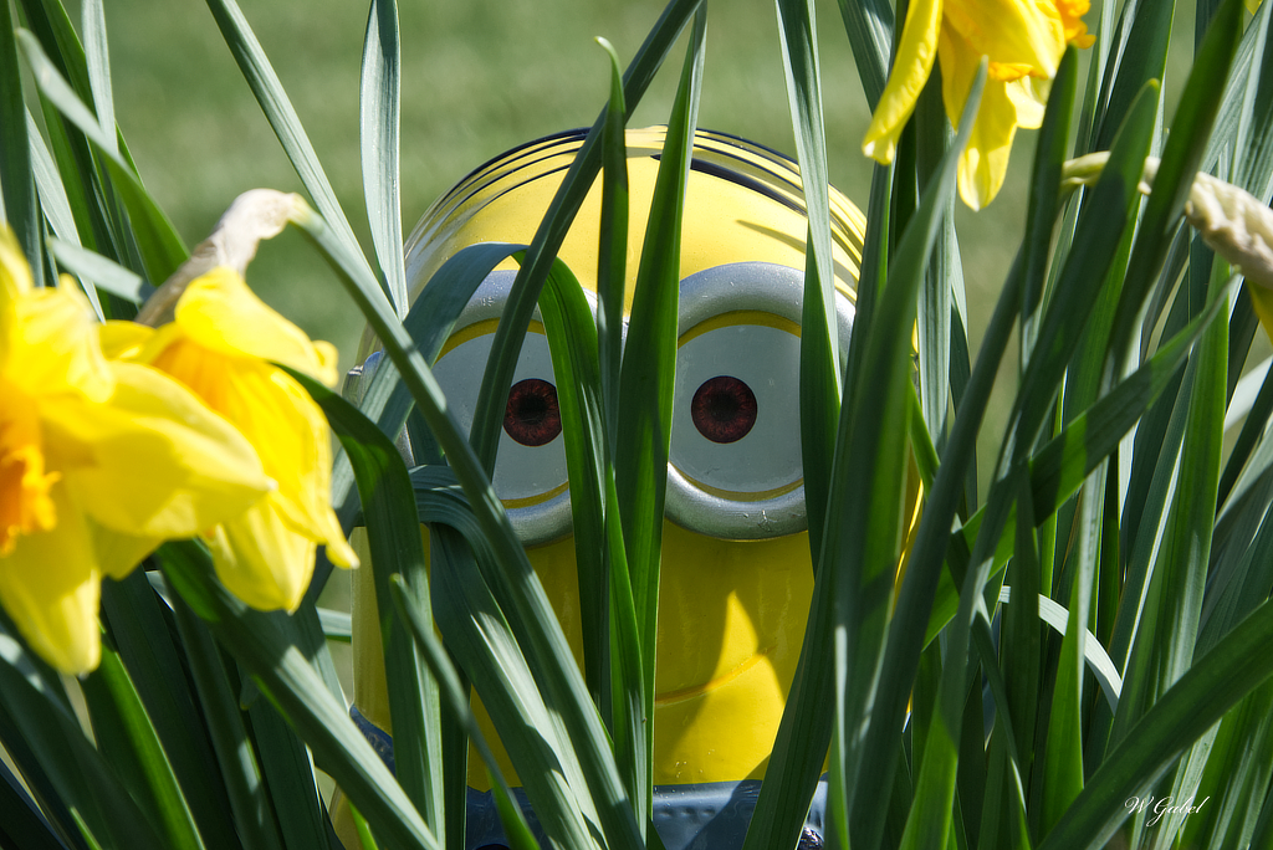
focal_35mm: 450
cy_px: 425
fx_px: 15921
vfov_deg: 3.1
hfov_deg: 4.6
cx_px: 636
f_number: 16
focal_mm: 300
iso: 640
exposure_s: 1/400
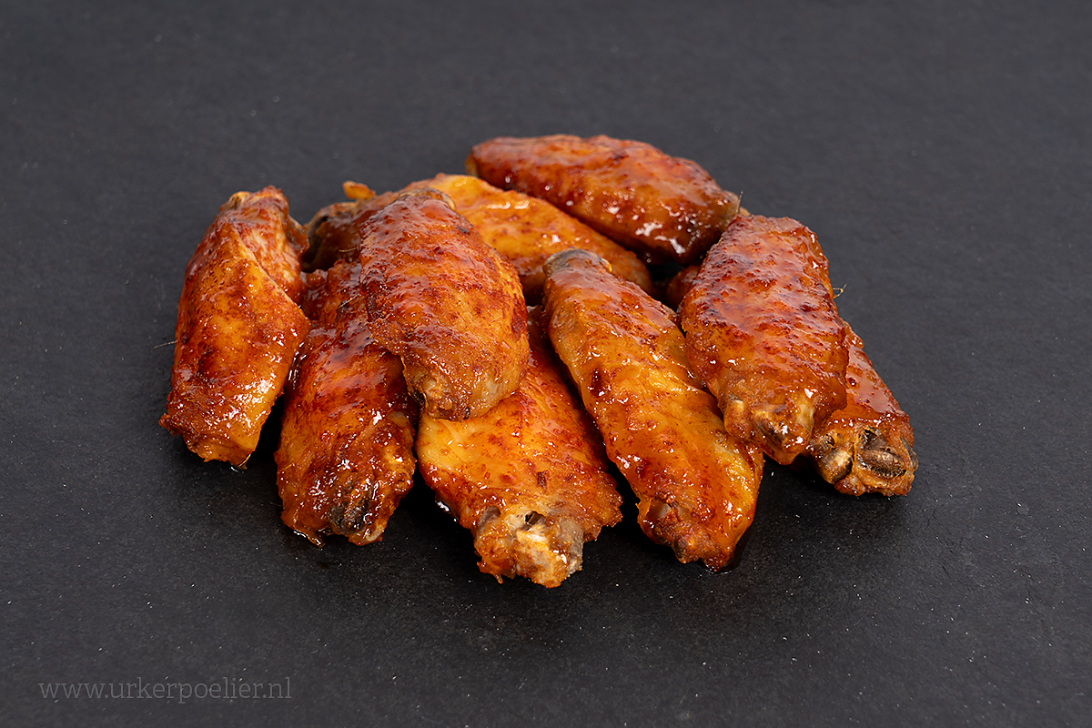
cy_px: 364
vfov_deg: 13.0
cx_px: 546
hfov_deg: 19.5
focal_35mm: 105
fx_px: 3185
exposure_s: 1/160
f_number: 8
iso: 100
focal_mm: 105
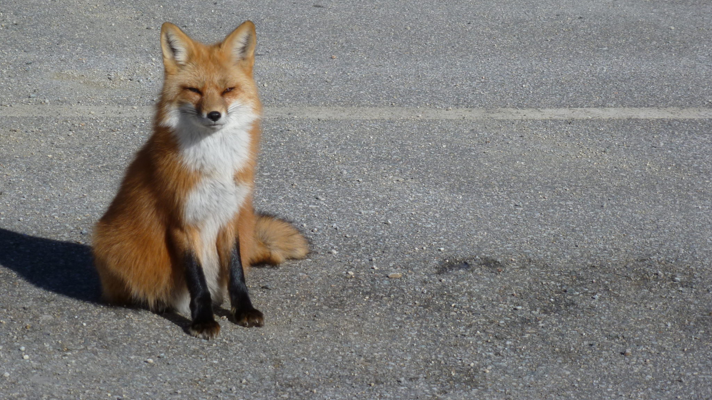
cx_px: 356
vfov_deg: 9.2
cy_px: 141
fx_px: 2492
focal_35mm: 132
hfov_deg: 16.3
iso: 100
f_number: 5.1
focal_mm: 21.7
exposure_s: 1/640
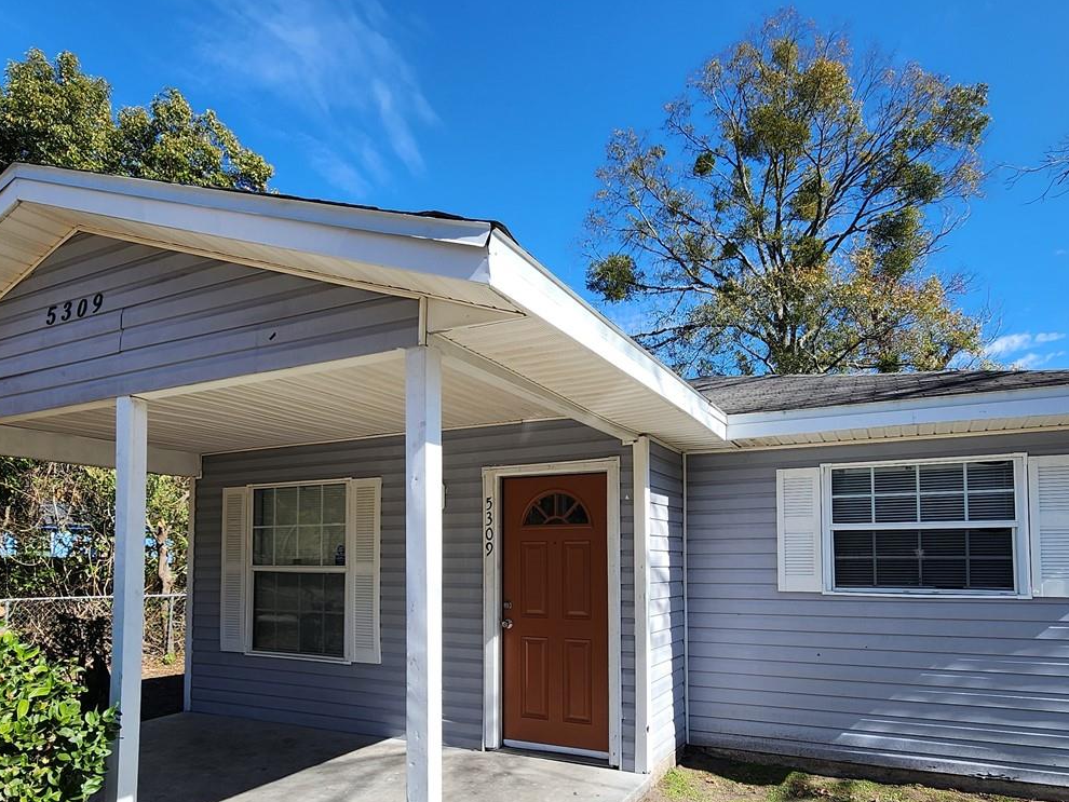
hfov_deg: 78.9
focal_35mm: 21
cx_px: 556
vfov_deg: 62.2
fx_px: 649
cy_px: 524
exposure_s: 1/1336
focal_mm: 2.2
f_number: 2.2
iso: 50
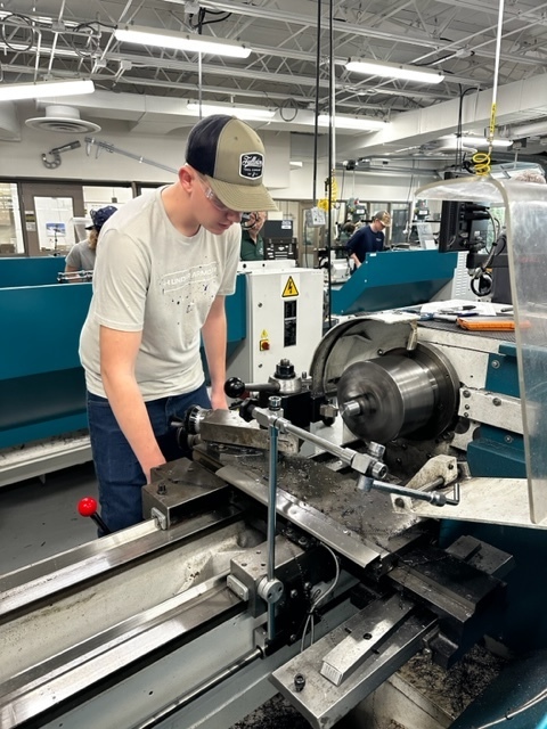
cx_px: 274
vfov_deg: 71.6
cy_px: 364
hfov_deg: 56.8
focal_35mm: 24
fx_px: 506
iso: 200
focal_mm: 6.86
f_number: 1.78
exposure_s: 1/120
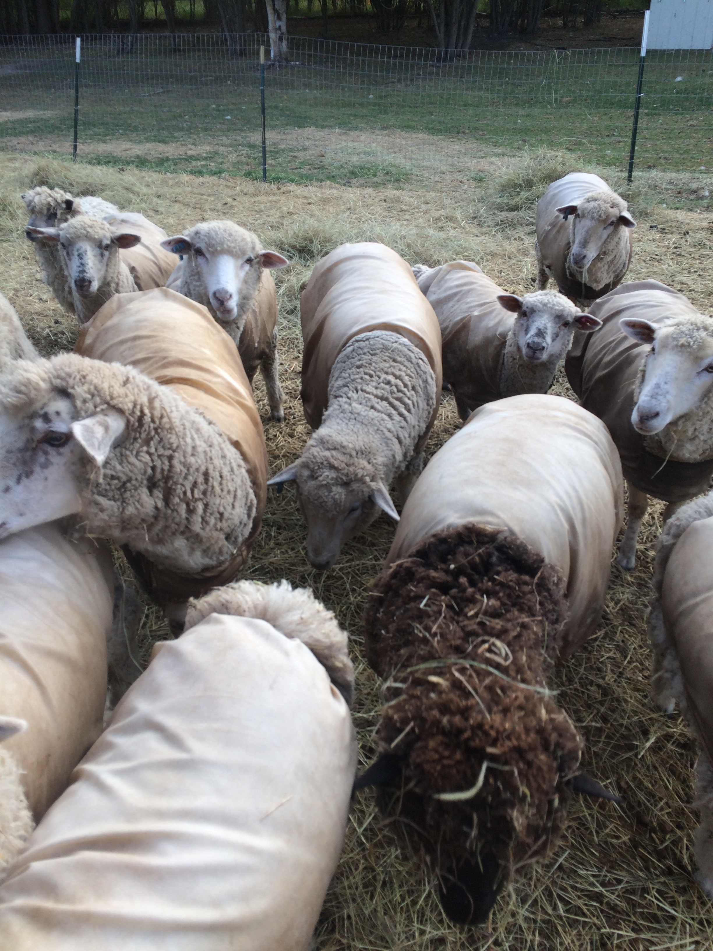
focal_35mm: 29
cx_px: 356
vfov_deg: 61.7
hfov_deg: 48.2
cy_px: 476
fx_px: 796
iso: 32
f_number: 2.2
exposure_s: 1/190
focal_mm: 4.15
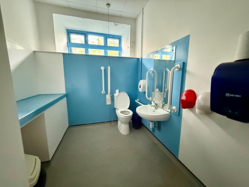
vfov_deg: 85.7
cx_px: 124
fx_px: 101
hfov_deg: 102.1
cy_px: 94
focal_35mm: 14
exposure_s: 1/46
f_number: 2.2
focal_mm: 2.22
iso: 1250
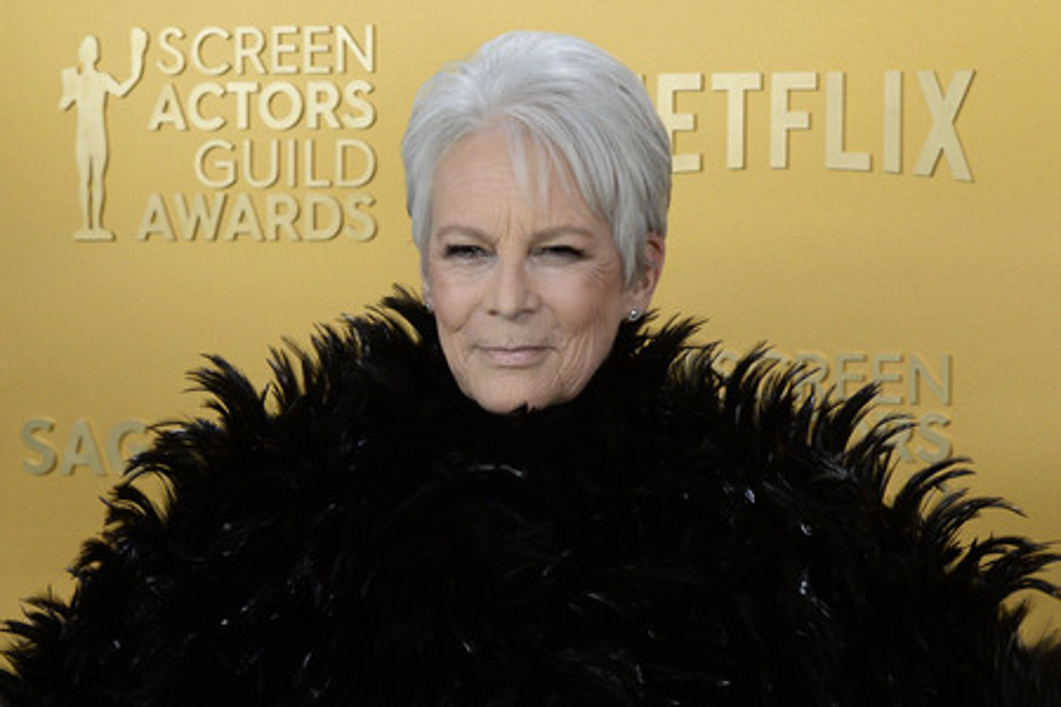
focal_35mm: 70
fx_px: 2063
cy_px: 354
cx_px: 530
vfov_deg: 19.5
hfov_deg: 28.8
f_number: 5.6
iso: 2500
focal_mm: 70
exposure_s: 1/250
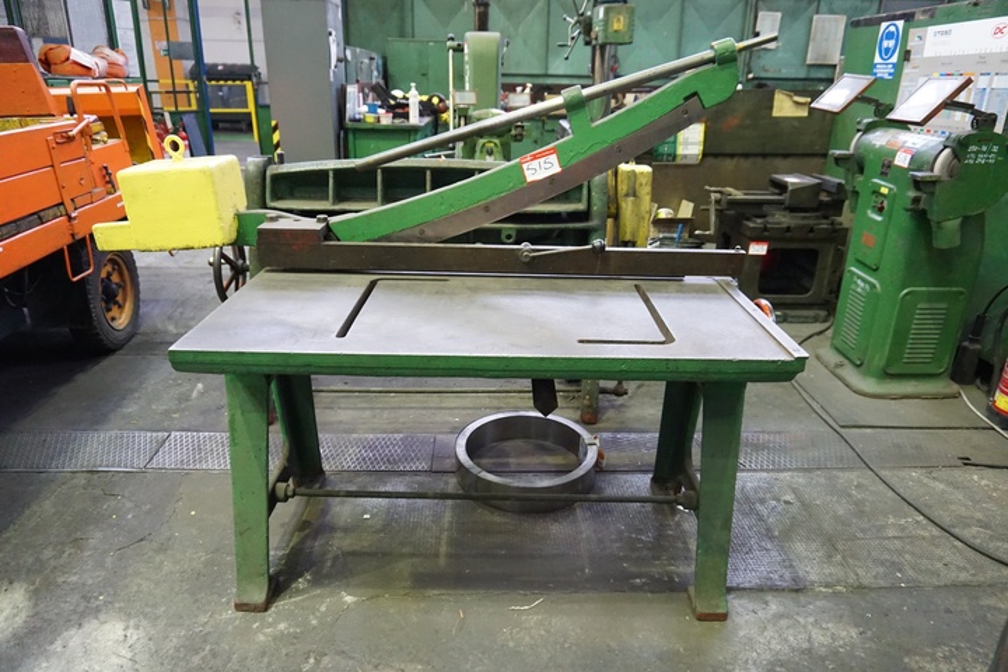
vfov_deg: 53.1
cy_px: 336
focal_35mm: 24
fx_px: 672
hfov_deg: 73.7
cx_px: 504
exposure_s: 1/25
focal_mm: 16
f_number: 3.5
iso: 3200
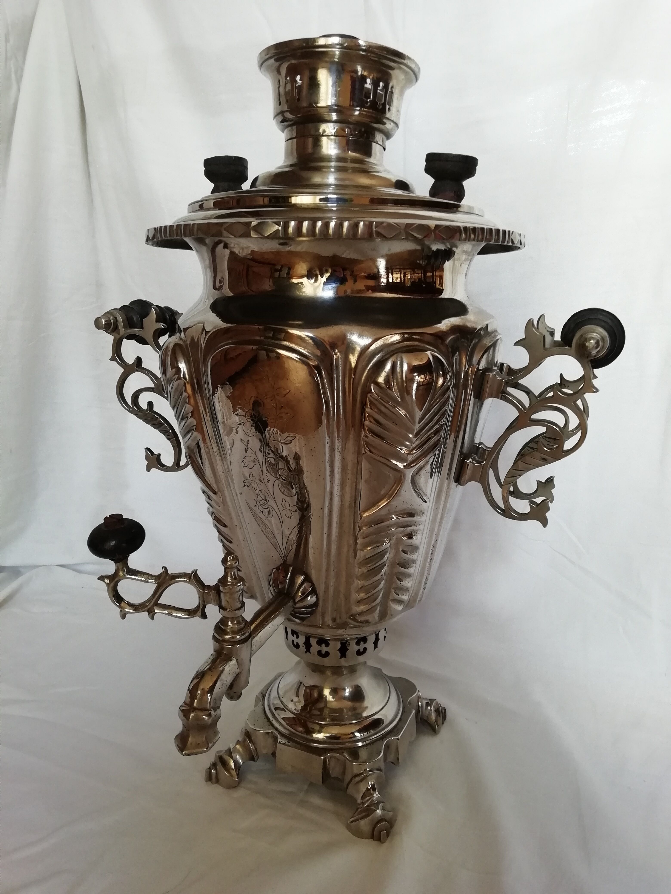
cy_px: 447
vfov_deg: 67.3
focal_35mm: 26
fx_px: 672
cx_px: 336
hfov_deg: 53.1
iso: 100
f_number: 2.2
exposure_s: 1/33.3
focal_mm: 3.46
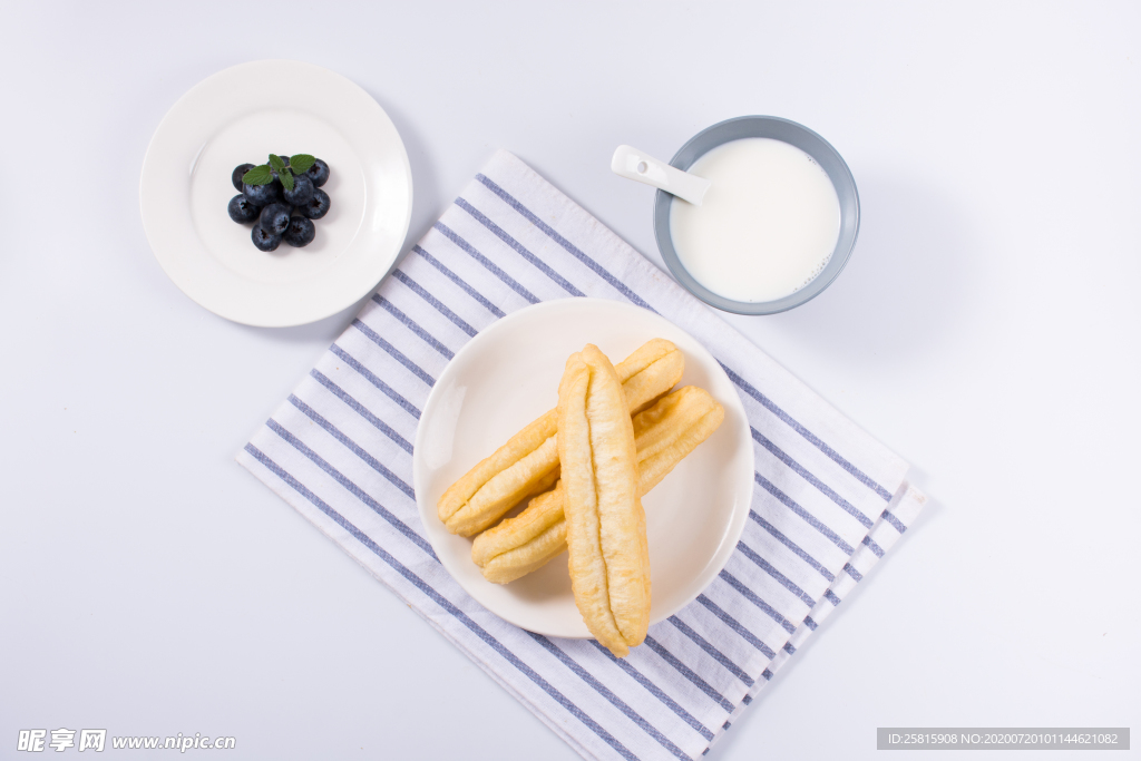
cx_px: 570
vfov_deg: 22.6
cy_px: 380
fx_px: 1902
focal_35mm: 60
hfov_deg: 33.4
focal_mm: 40
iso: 100
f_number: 9
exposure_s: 1/160
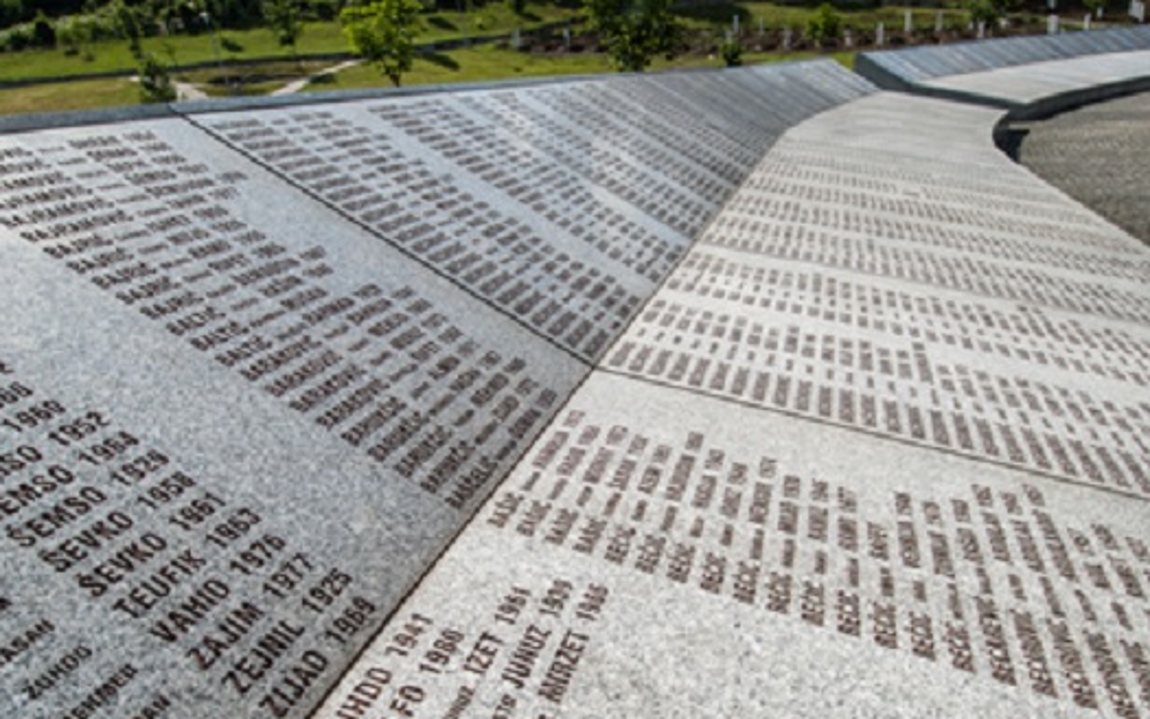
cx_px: 580
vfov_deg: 57.0
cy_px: 418
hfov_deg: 82.3
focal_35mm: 21
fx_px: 658
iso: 100
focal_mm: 12
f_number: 16
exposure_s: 1/60
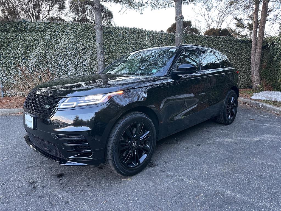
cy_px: 106
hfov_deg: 71.6
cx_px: 140
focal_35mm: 24
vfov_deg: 56.8
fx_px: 195
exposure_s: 1/63
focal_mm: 6.86
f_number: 1.78
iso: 200
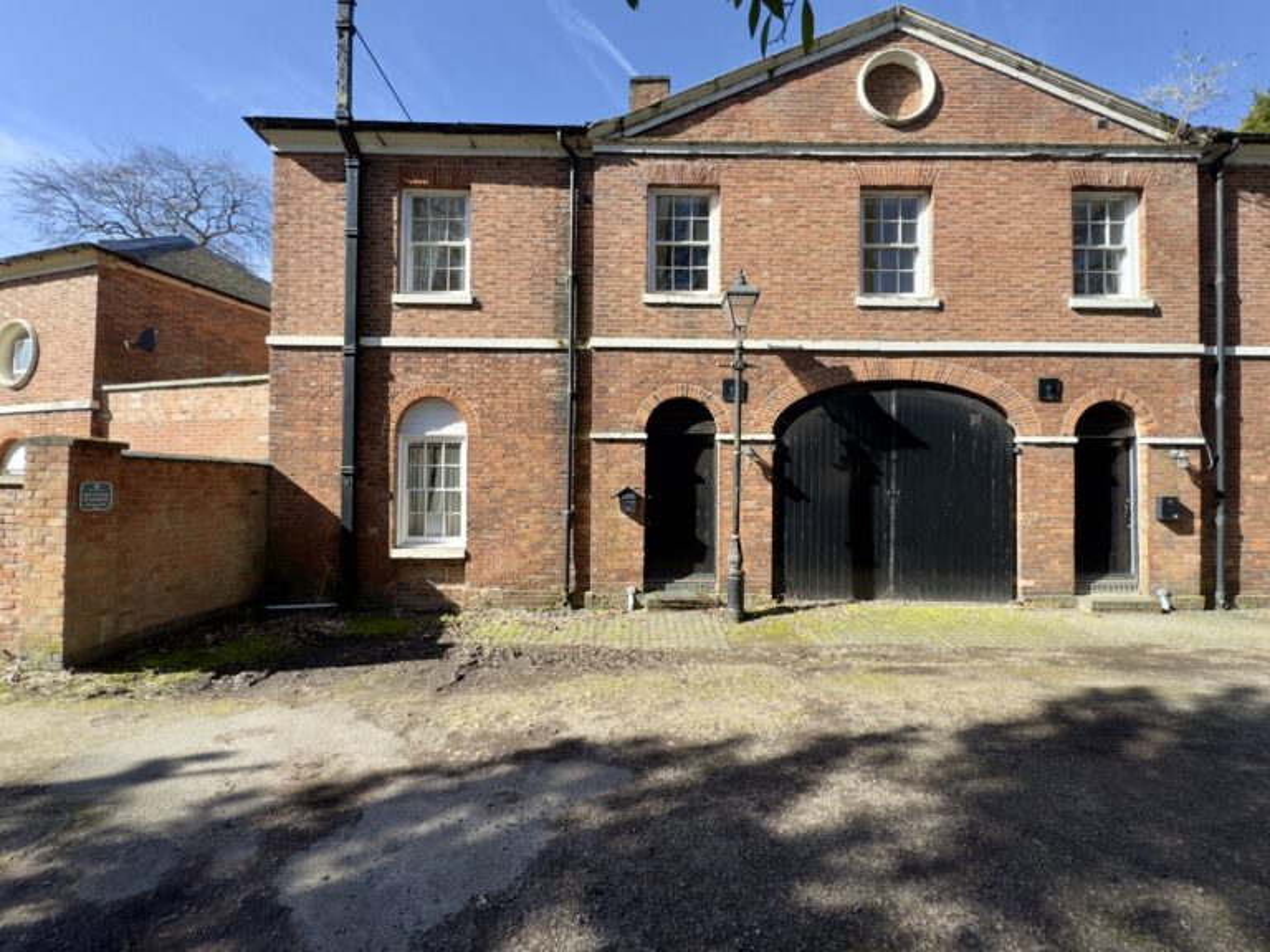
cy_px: 476
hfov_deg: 102.1
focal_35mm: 14
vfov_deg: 85.7
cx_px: 635
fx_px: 514
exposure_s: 1/544
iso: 40
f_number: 2.2
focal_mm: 2.22
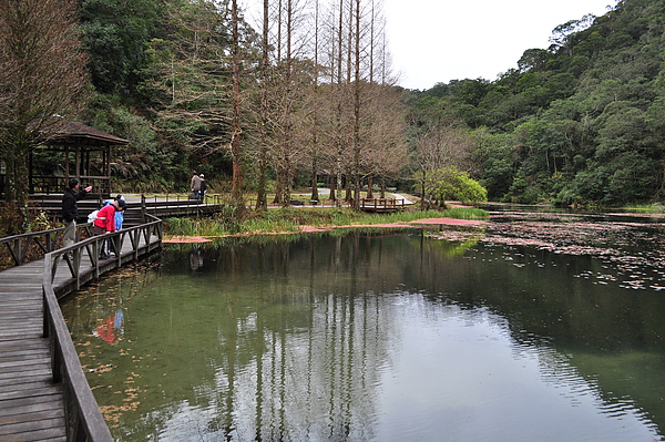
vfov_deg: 39.9
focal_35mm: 33
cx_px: 332
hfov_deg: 57.3
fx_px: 609
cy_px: 221
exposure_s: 1/200
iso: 250
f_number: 7.1
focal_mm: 22
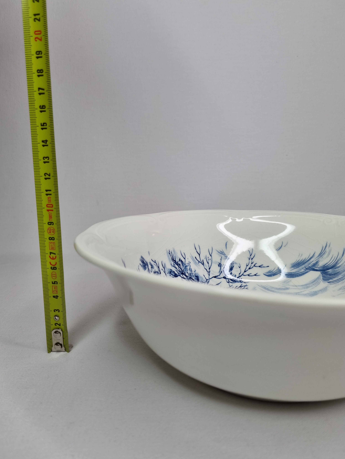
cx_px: 172
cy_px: 230
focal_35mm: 26
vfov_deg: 67.3
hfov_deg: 53.1
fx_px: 346
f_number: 1.8
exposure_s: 1/328
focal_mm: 5.4
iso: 50
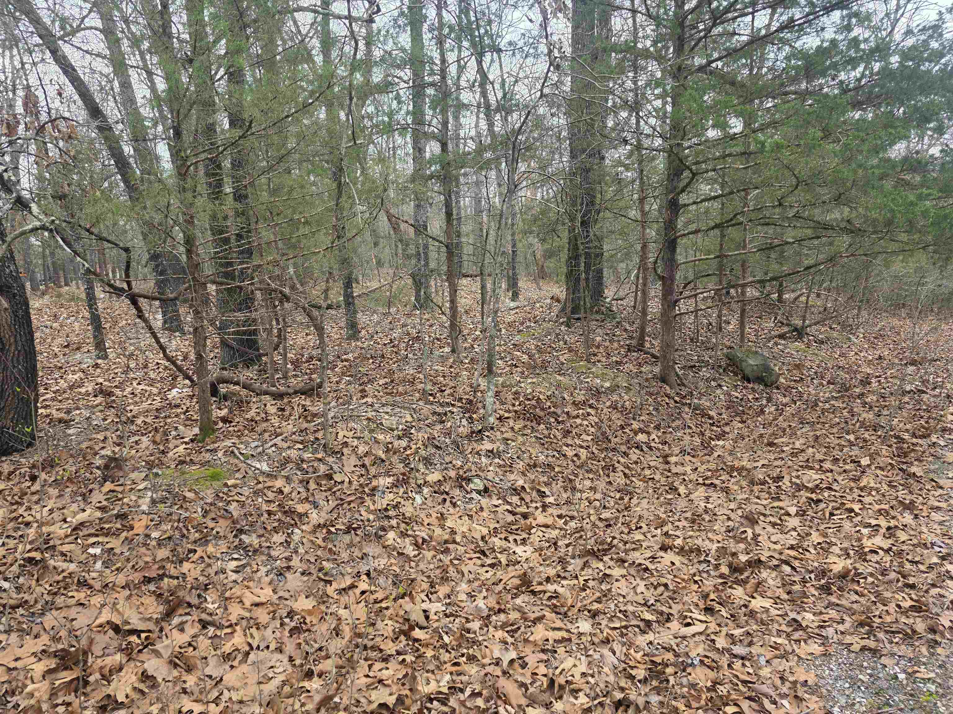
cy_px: 357
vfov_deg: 58.9
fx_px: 633
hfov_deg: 73.9
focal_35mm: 23
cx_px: 476
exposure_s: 1/180
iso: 50
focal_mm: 6.3
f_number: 1.7
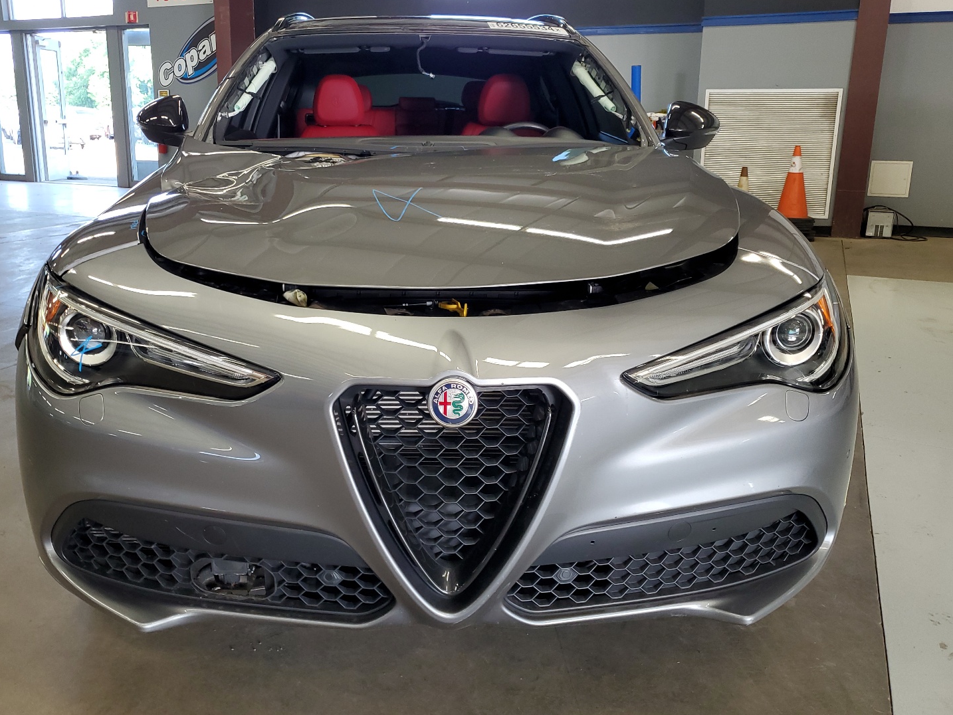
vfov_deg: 48.2
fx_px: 799
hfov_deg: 61.5
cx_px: 424
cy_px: 332
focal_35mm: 29
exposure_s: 1/60.2
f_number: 1.5
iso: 65
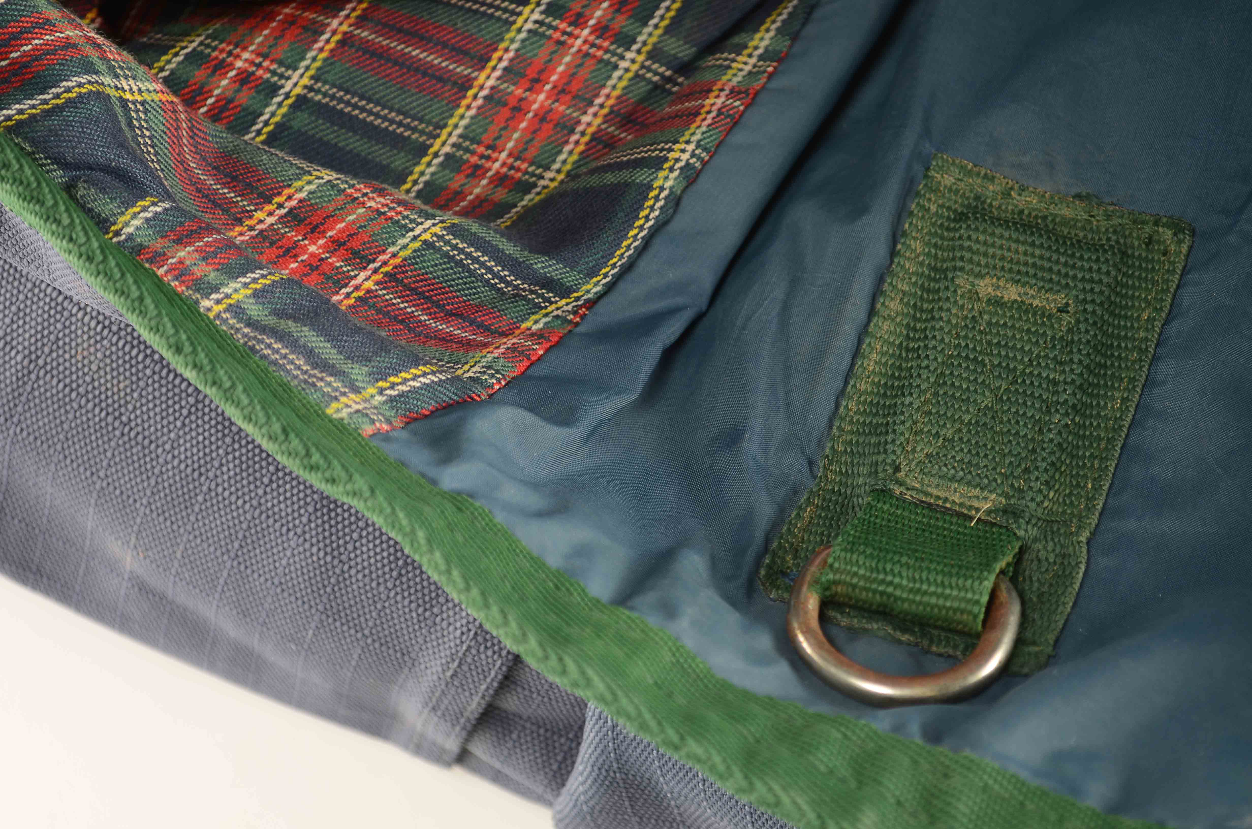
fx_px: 2499
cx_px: 626
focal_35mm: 72
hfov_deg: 28.1
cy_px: 414
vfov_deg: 18.8
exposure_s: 1/80
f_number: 6.3
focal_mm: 48
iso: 100
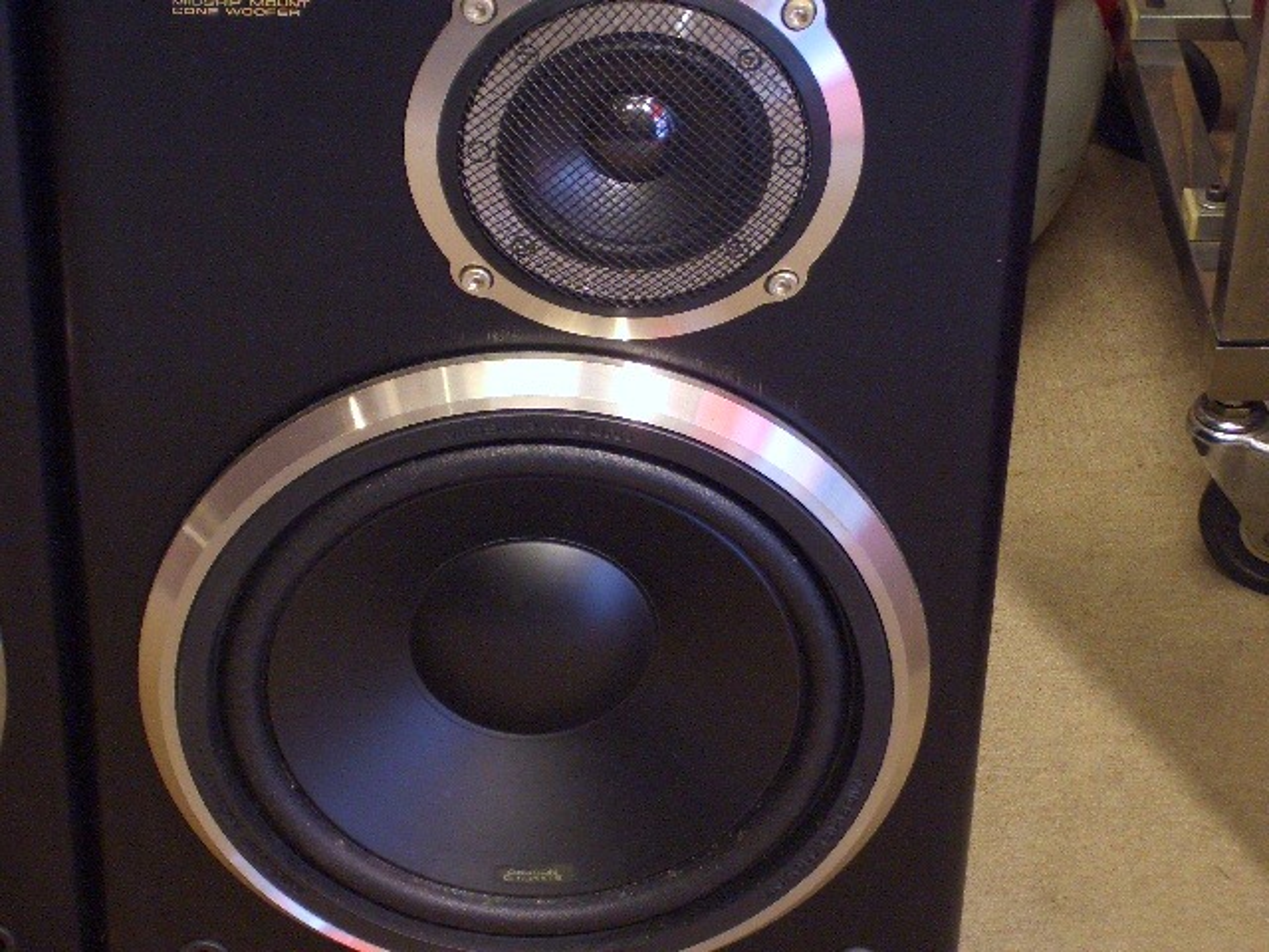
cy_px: 476
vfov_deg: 14.1
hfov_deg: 18.7
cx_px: 634
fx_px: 3849
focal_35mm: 105
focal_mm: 17.4
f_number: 4.8
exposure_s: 1/8
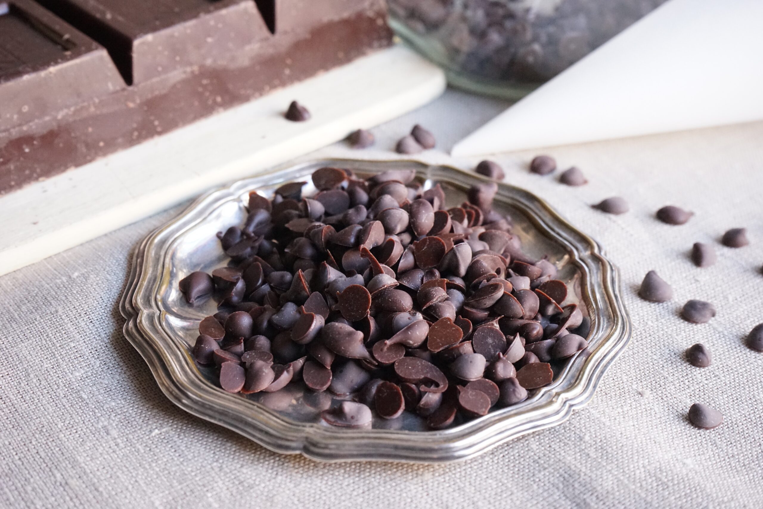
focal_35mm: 58
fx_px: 1229
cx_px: 382
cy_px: 254
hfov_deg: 34.5
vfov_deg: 23.4
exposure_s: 1/60
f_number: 9
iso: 6400
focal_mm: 58
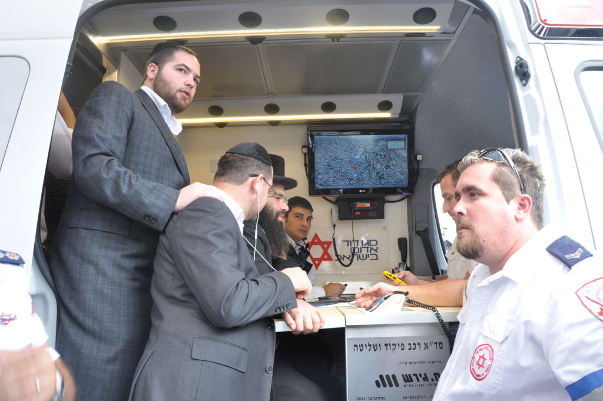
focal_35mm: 27
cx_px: 302
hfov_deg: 67.4
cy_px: 200
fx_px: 452
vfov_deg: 47.8
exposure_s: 1/50
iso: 500
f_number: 10
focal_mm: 18
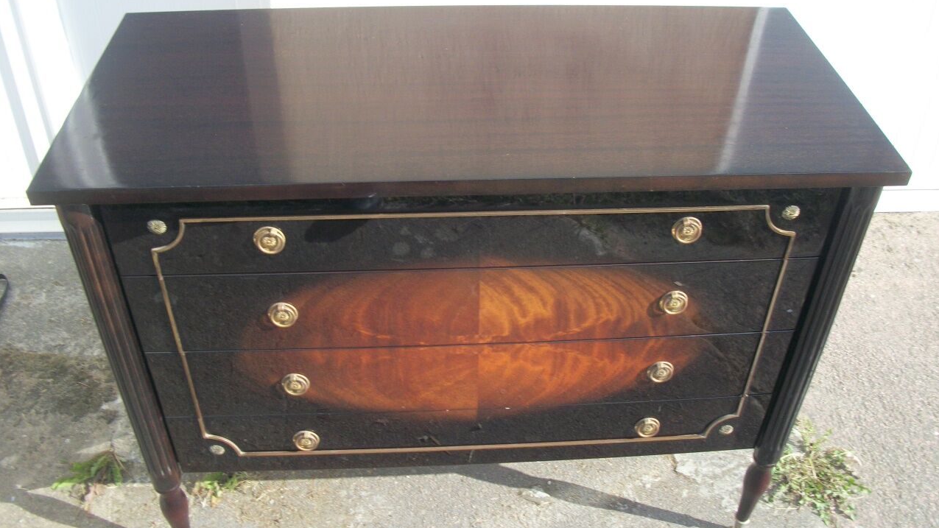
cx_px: 471
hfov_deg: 56.6
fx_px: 871
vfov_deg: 33.7
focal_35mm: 35
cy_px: 250
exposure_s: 1/60
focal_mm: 5.7
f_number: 8.8
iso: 80
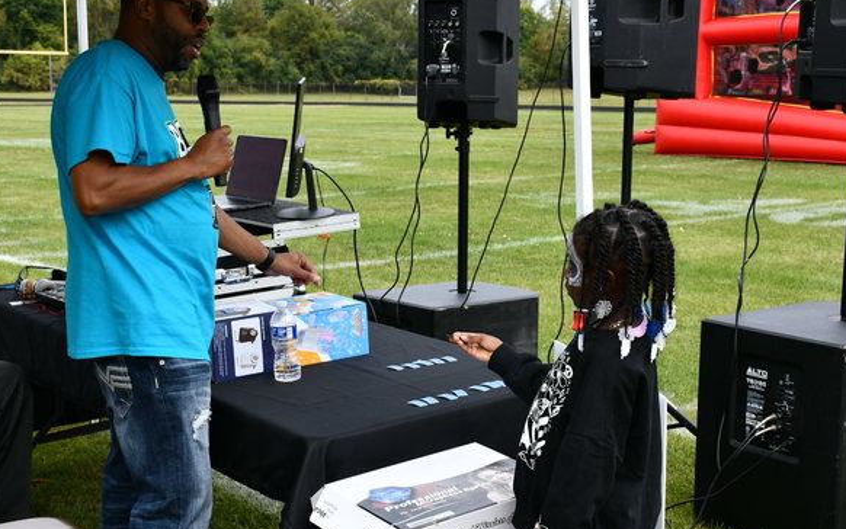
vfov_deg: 23.1
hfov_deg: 36.3
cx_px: 456
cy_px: 307
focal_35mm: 56
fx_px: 1291
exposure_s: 1/250
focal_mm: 27
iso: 160
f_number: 8
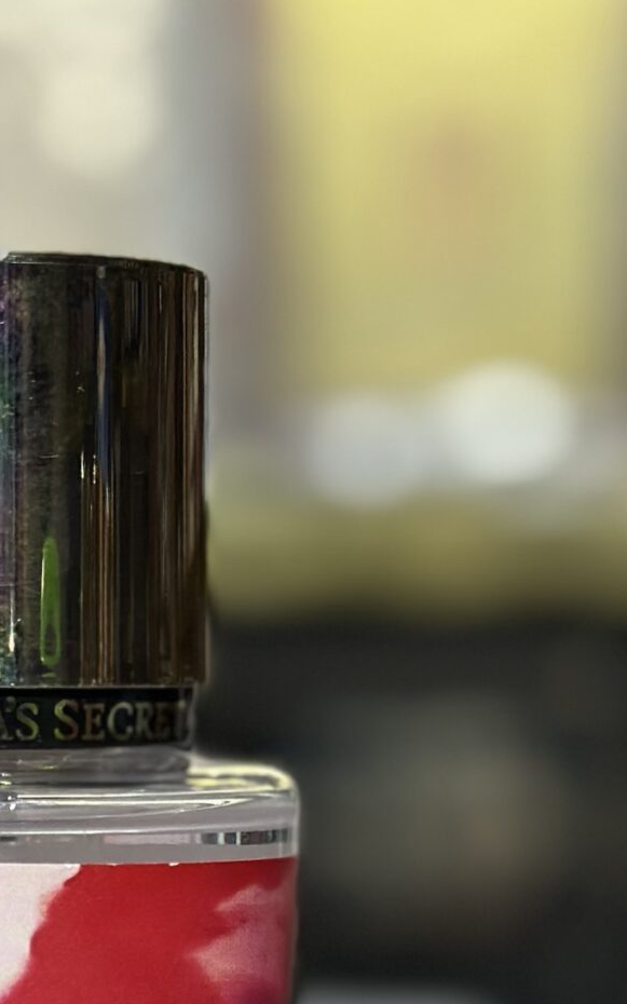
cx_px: 128
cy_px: 1280
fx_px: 3829
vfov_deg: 14.4
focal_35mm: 140
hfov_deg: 9.3
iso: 80
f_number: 1.78
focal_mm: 6.86
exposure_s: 1/272
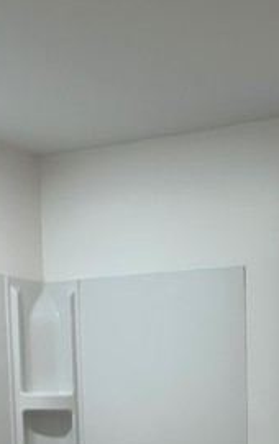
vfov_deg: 24.2
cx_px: 427
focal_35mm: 78
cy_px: 519
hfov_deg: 15.4
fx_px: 946
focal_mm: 5.7
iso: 64
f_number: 1.5
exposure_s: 1/124
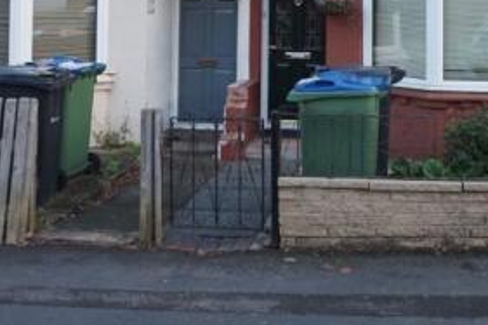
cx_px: 347
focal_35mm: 56
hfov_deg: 35.1
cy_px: -36
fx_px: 759
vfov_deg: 22.7
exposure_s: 1/80
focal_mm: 16
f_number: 4
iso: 200
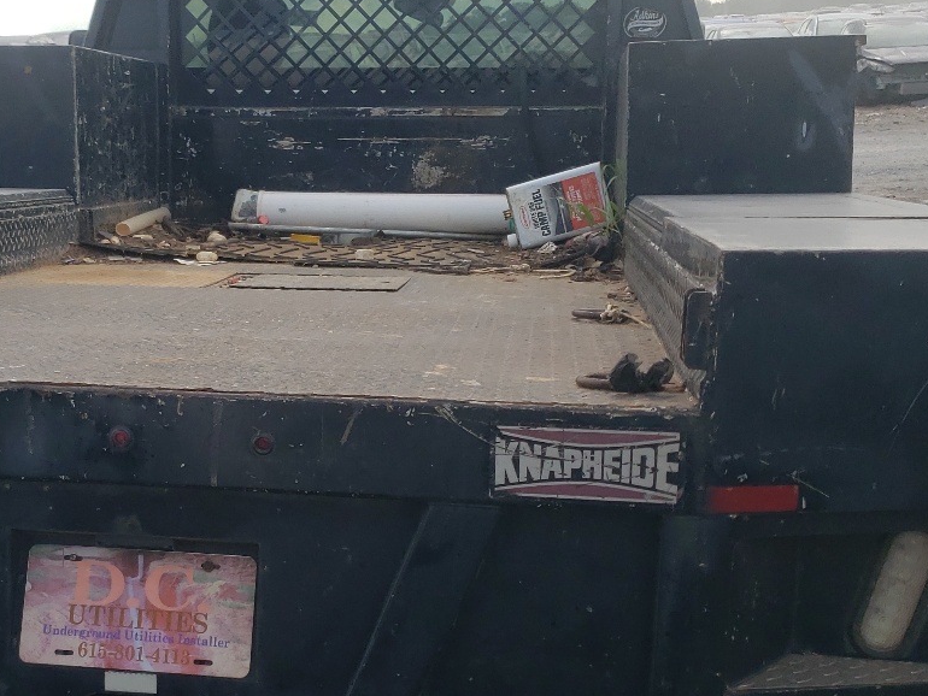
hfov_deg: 34.9
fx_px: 1448
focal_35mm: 54
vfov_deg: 27.0
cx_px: 247
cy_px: 418
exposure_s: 1/1667
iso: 50
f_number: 1.5
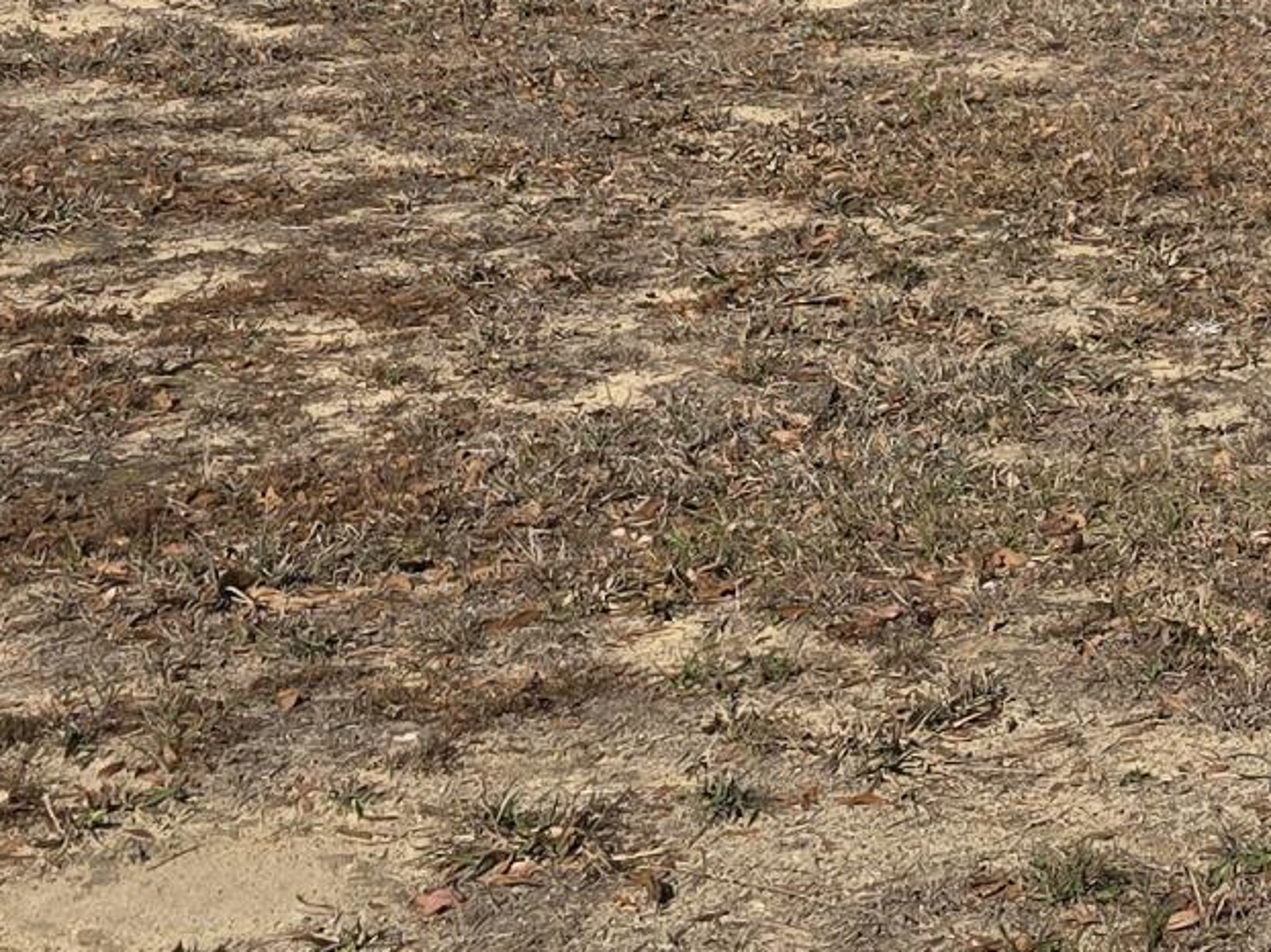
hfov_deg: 15.9
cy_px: -641
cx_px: 2045
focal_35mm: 111
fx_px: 4074
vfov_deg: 12.4
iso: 12
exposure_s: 1/1232
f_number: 1.7
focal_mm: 6.3
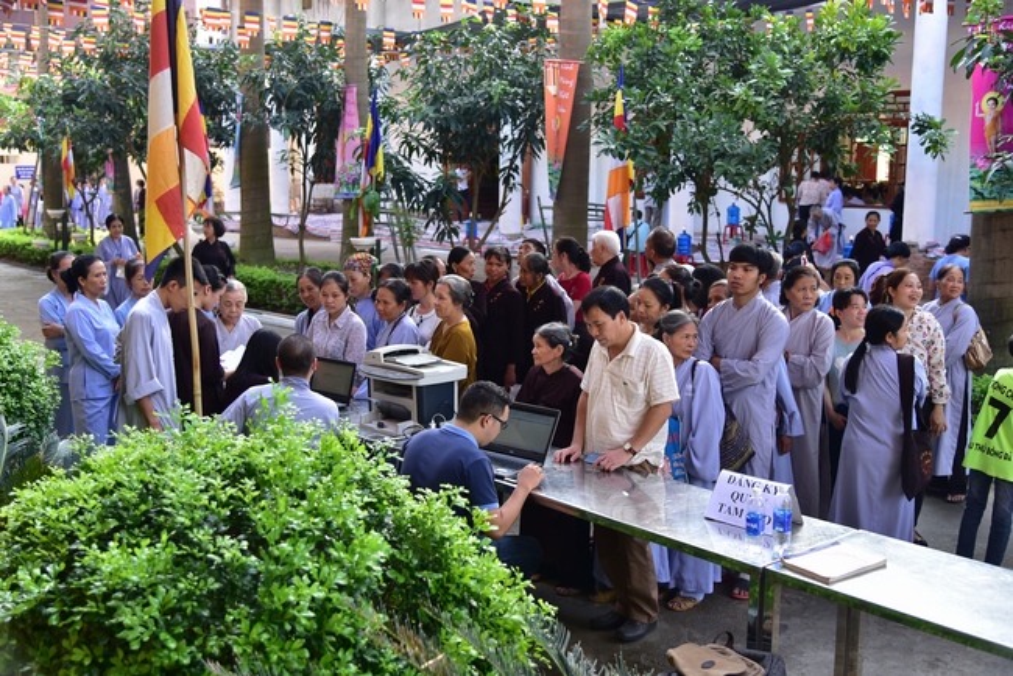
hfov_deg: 50.7
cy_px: 338
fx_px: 1070
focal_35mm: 38
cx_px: 506
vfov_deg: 35.1
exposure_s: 1/160
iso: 320
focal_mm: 38
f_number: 4
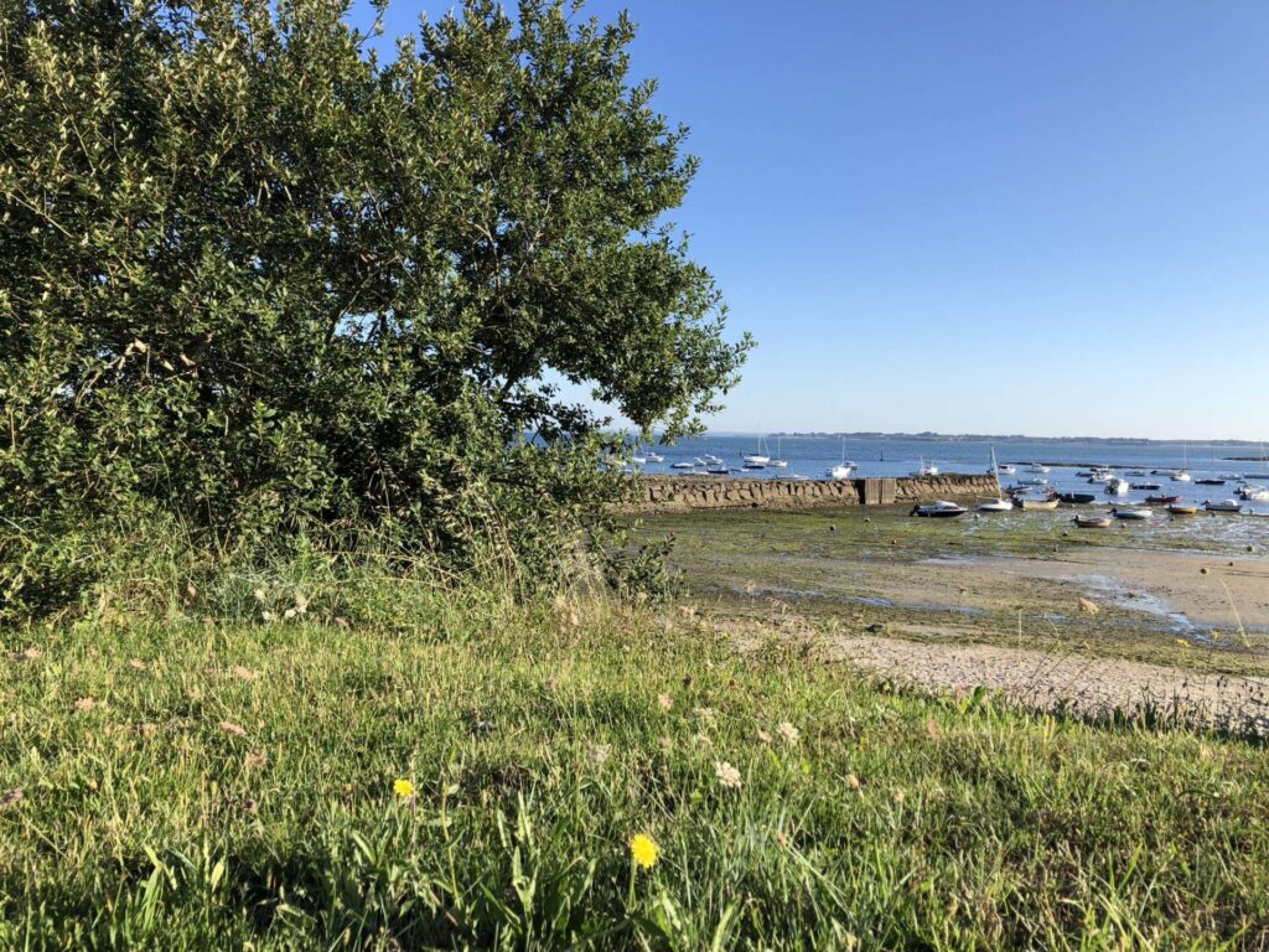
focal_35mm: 28
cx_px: 634
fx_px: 1026
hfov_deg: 63.4
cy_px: 476
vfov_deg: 49.7
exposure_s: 1/1116
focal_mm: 3.99
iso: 20
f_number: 1.8
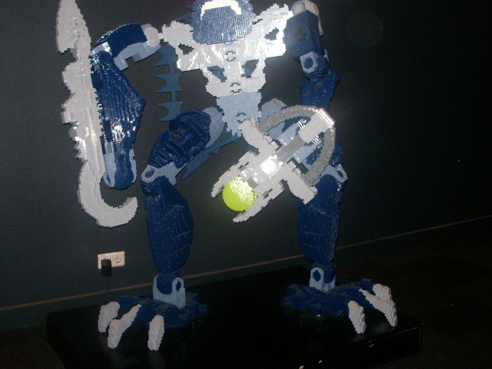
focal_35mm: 46
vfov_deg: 31.4
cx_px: 228
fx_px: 654
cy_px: 138
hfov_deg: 41.2
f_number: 2.6
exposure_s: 1/40
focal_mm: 5.8
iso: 200
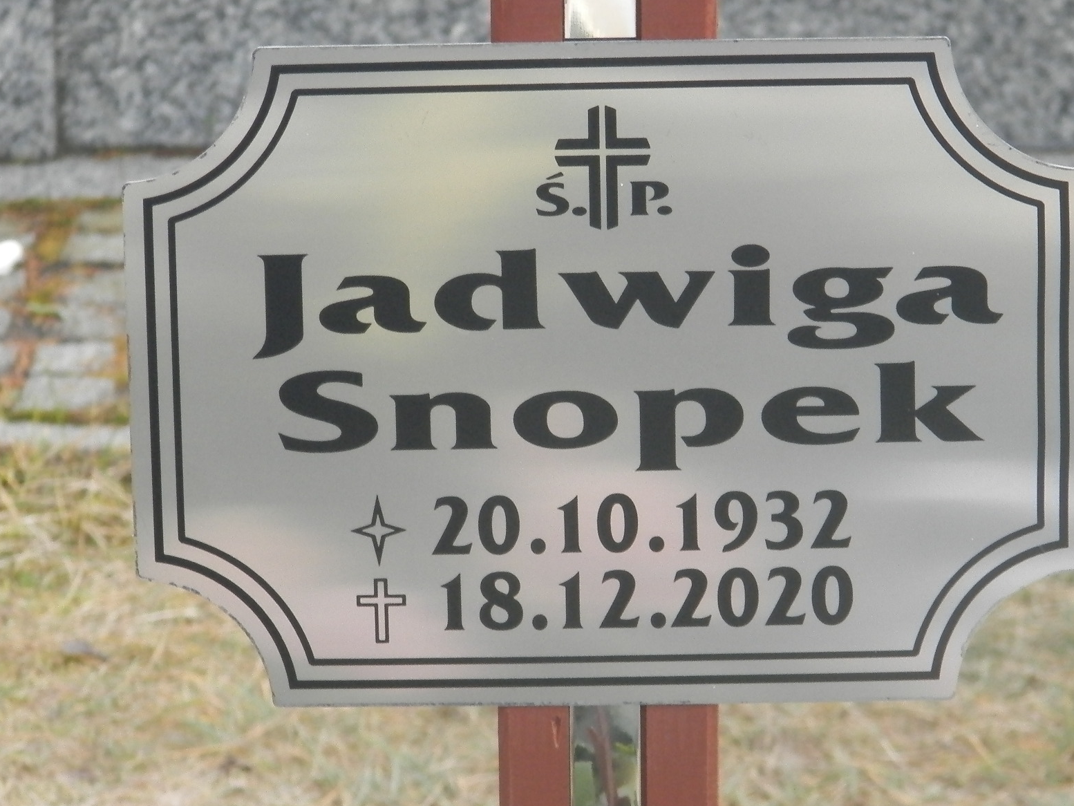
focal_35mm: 252
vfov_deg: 5.9
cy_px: 397
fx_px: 7820
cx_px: 628
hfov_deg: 7.9
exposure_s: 1/80
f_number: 4.9
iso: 200
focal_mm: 27.4
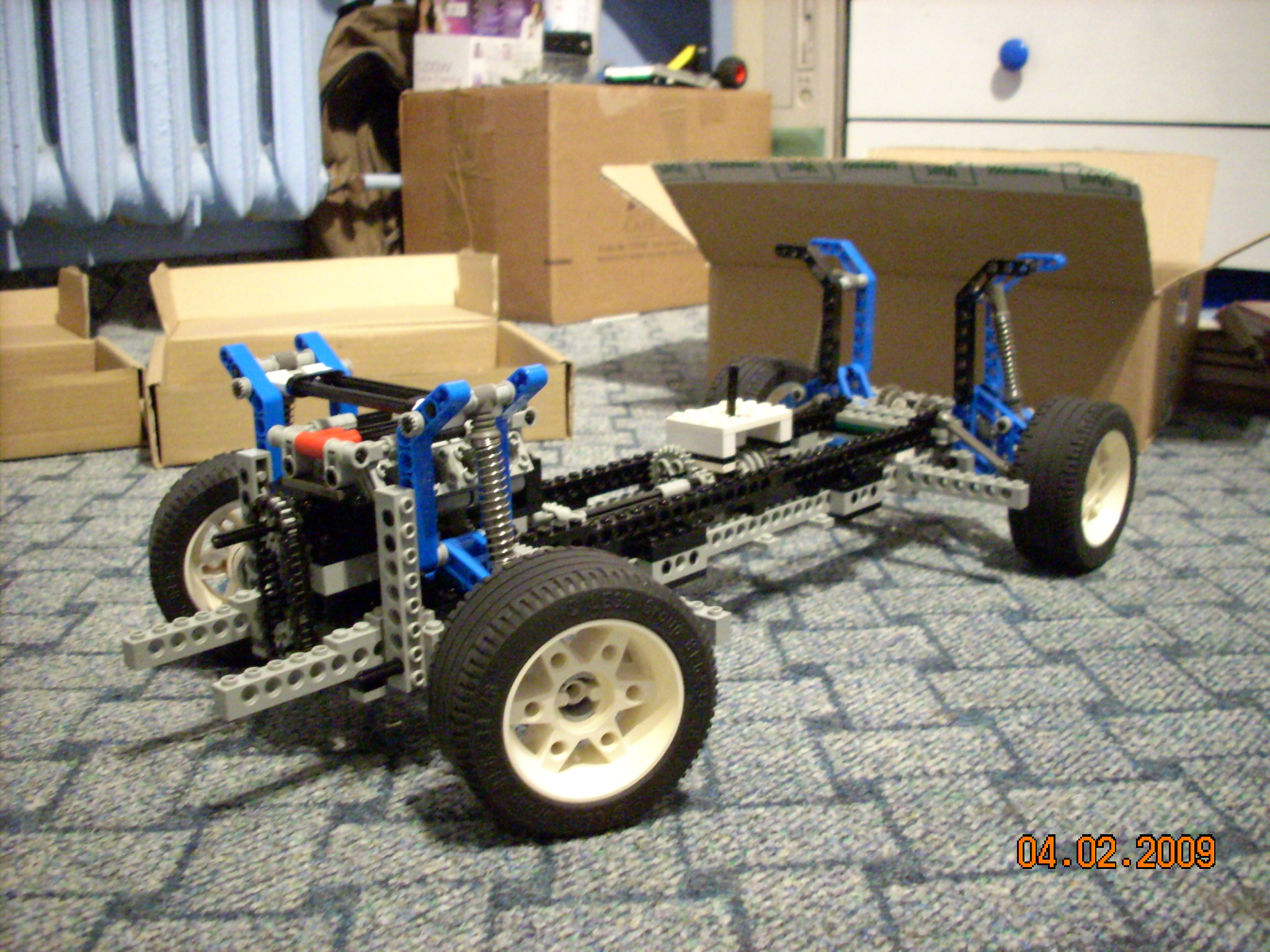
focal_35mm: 37
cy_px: 476
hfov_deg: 50.1
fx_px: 1357
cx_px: 635
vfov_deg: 38.7
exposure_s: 1/4
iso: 766
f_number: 2.8
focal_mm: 6.2
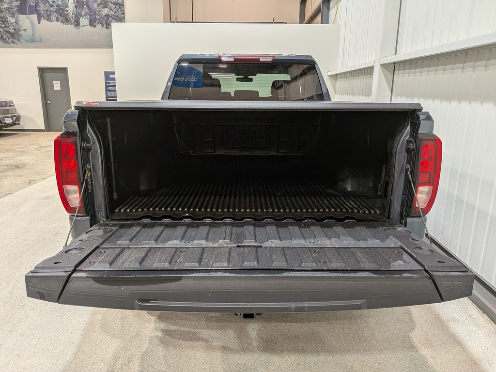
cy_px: 186
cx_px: 248
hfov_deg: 71.6
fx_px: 344
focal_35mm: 24
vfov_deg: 56.8
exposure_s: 1/177
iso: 30
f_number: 1.7
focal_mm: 4.53
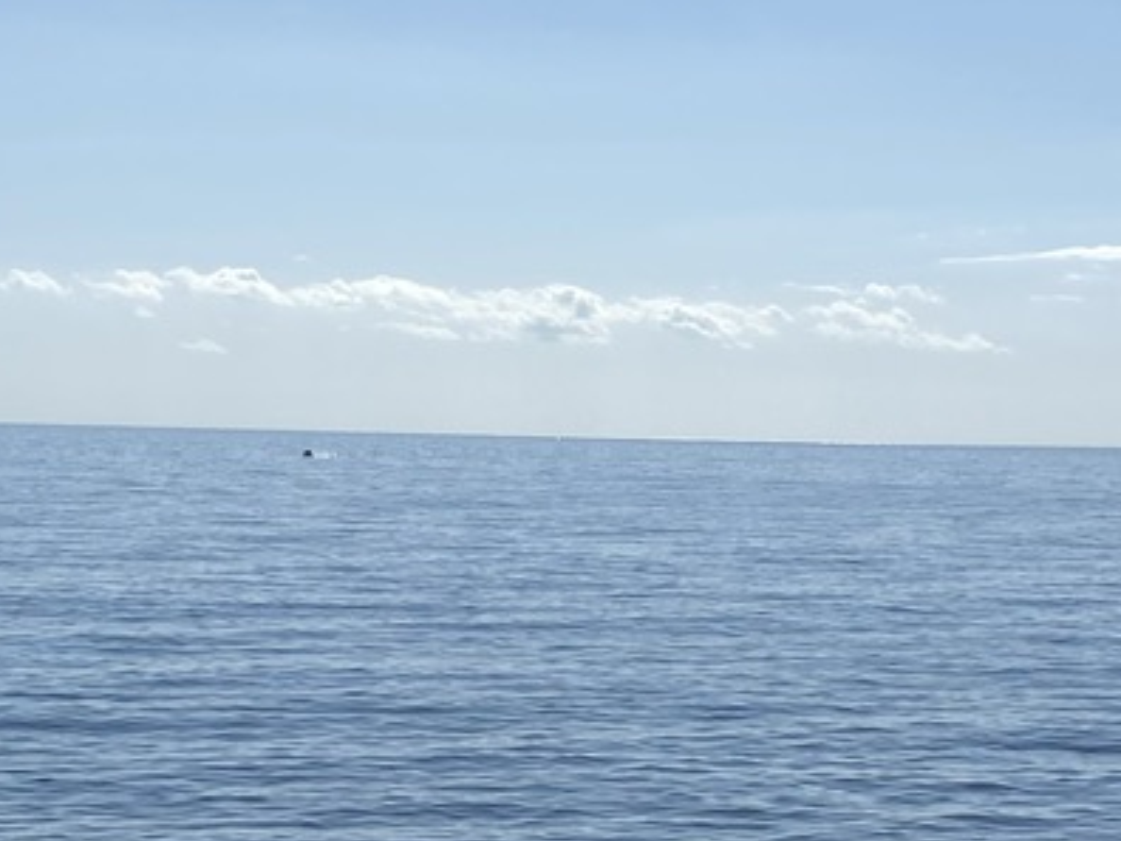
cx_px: 668
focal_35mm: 84
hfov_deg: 23.3
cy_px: 558
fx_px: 2720
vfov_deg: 17.5
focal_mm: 4.25
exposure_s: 1/9615
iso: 32
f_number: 1.8
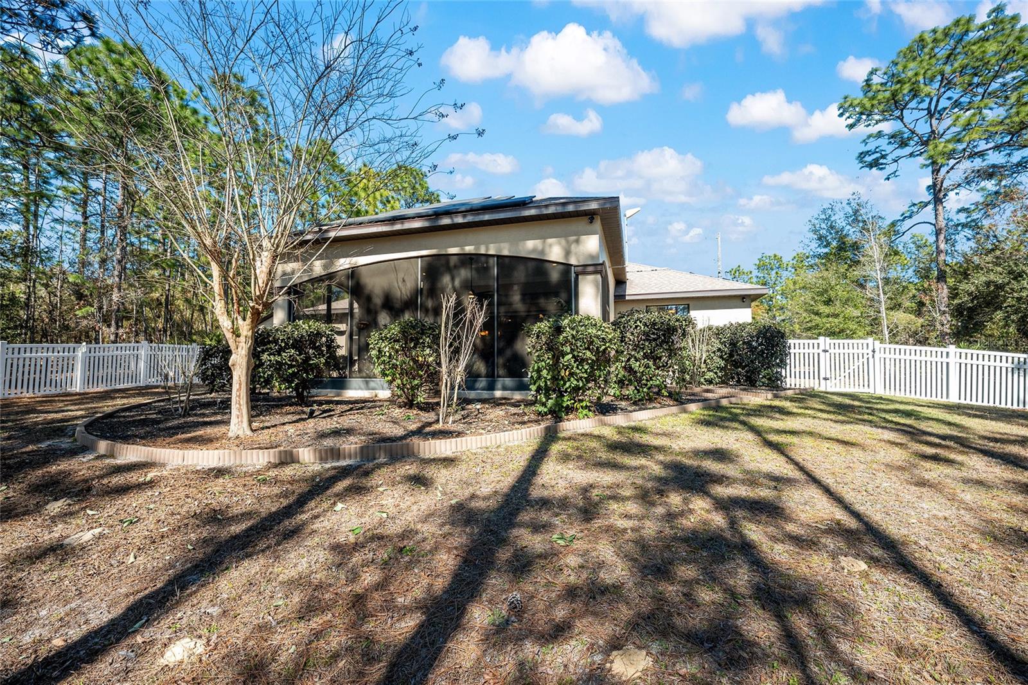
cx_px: 514
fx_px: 400
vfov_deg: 81.2
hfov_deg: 104.3
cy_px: 342
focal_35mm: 14
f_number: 7.1
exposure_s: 1/400
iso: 500
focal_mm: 14
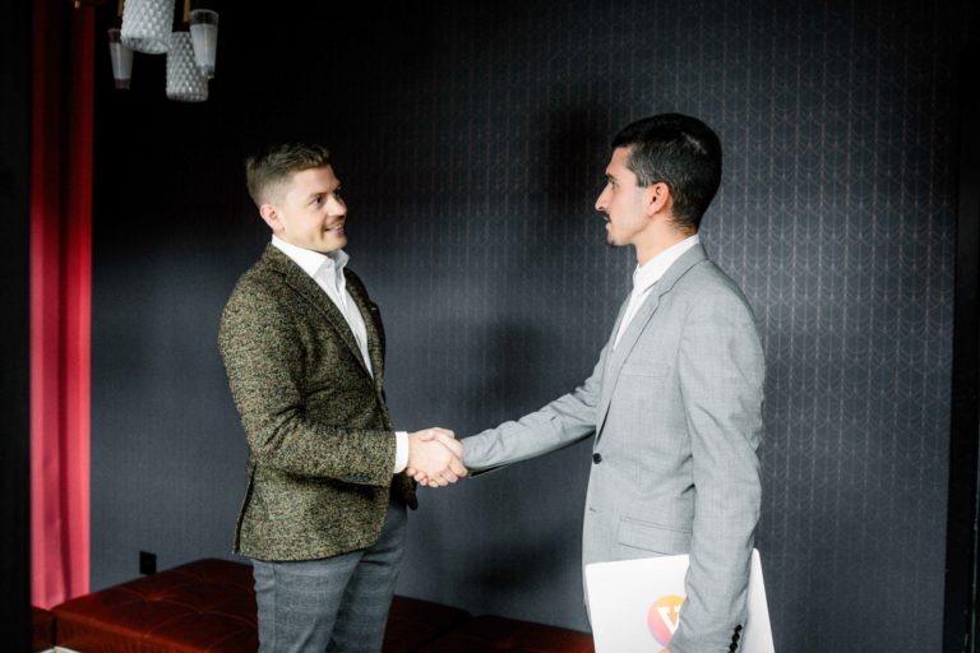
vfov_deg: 37.9
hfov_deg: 54.4
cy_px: 326
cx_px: 490
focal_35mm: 35
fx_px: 953
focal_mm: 35
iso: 2500
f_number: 2.5
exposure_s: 1/200
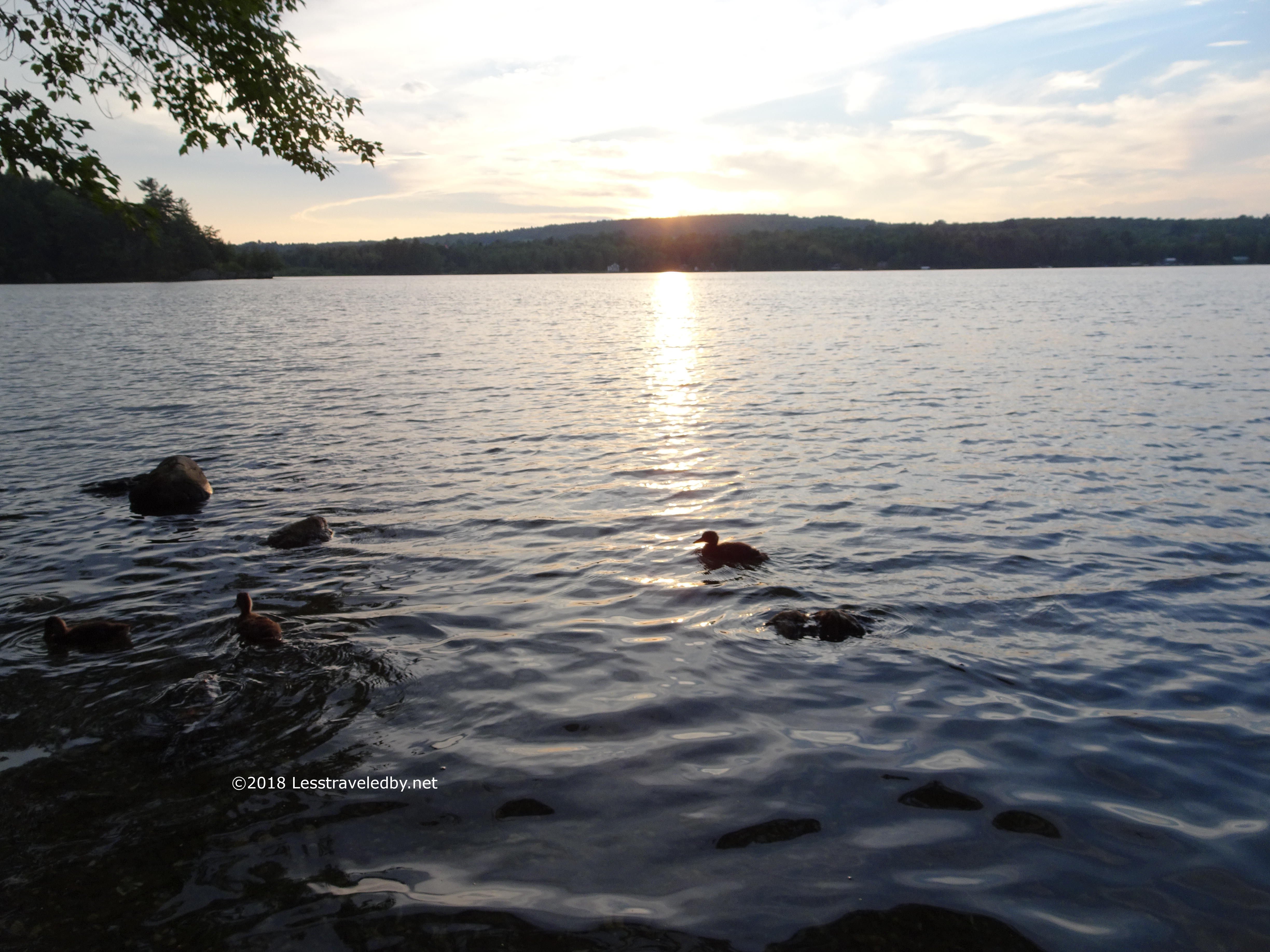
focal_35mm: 24
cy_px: 476
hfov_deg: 71.6
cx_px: 635
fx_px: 881
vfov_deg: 56.8
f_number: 3.5
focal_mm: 4.1
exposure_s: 1/200
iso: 80
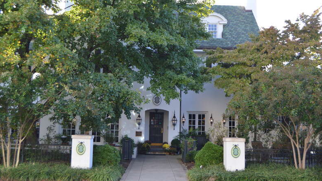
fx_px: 423
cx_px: 159
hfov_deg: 41.7
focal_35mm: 50
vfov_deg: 24.1
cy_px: 72
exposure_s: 1/125
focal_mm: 31
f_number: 5.6
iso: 160
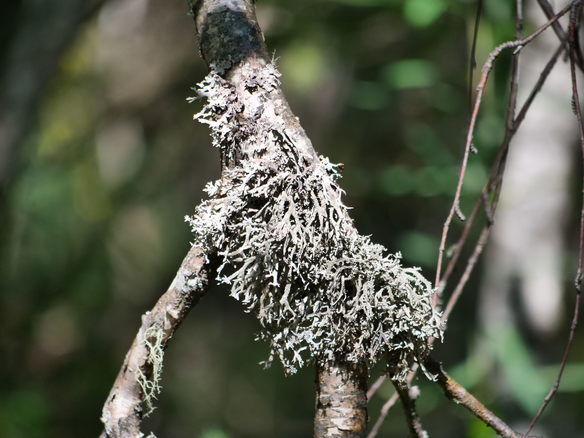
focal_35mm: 342
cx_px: 292
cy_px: 219
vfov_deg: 4.3
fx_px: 5770
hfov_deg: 5.8
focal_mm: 171
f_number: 5.6
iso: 400
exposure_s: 1/640
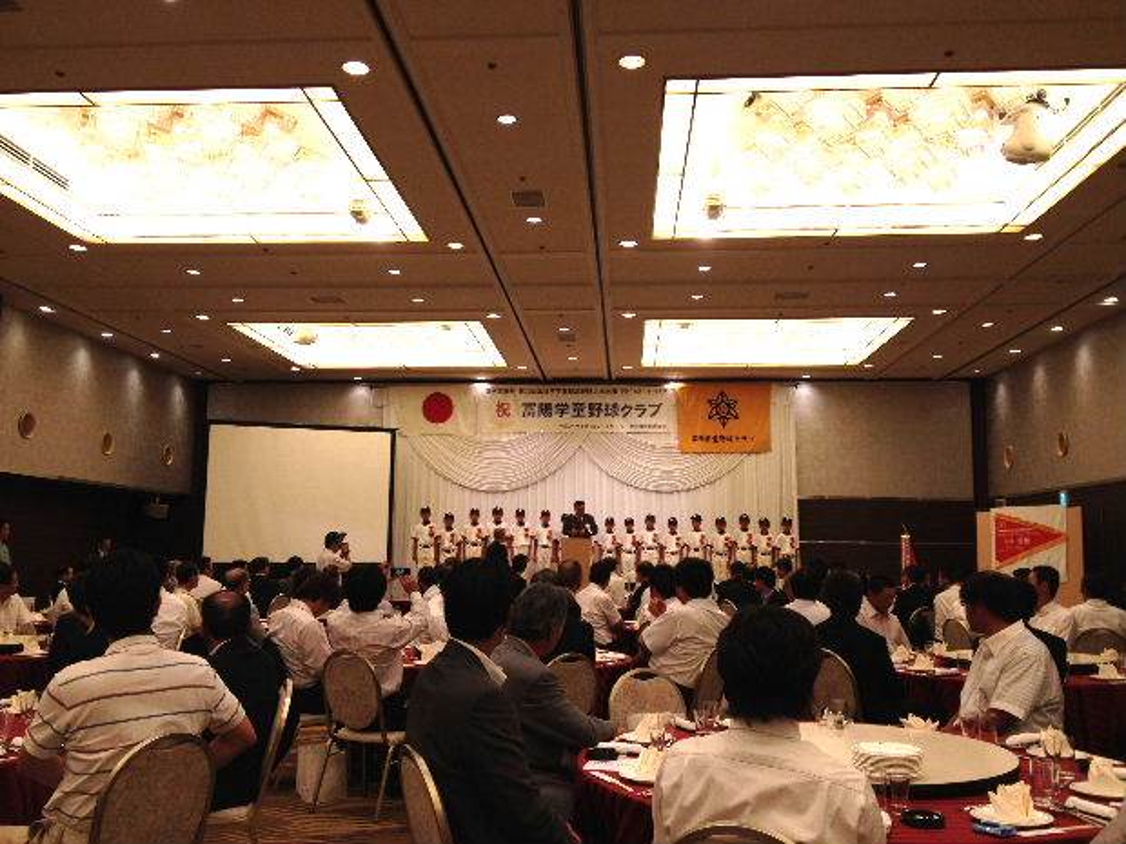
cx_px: 563
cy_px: 422
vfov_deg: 40.7
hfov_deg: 52.6
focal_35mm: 35
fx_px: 1138
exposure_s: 1/60
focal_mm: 4.28
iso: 64
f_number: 2.4
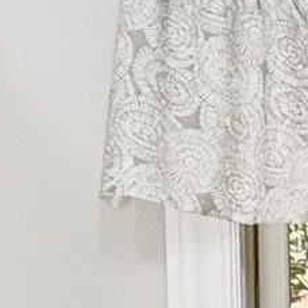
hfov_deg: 9.2
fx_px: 1117
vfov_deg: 13.9
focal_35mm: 111
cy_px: 567
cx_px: 1108
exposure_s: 1/99
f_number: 2.2
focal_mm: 2.22
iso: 40
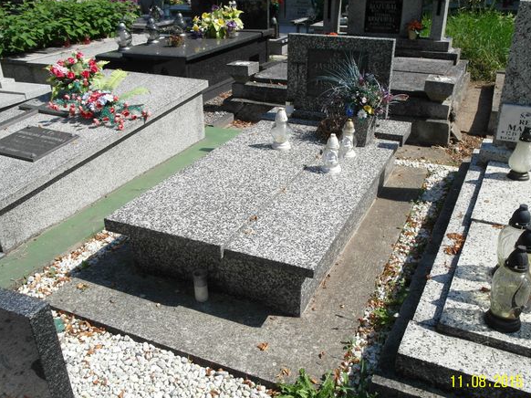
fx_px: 506
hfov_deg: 55.4
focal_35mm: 33
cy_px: 208
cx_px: 272
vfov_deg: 42.9
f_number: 4.6
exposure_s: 1/500
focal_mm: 6.5
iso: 80
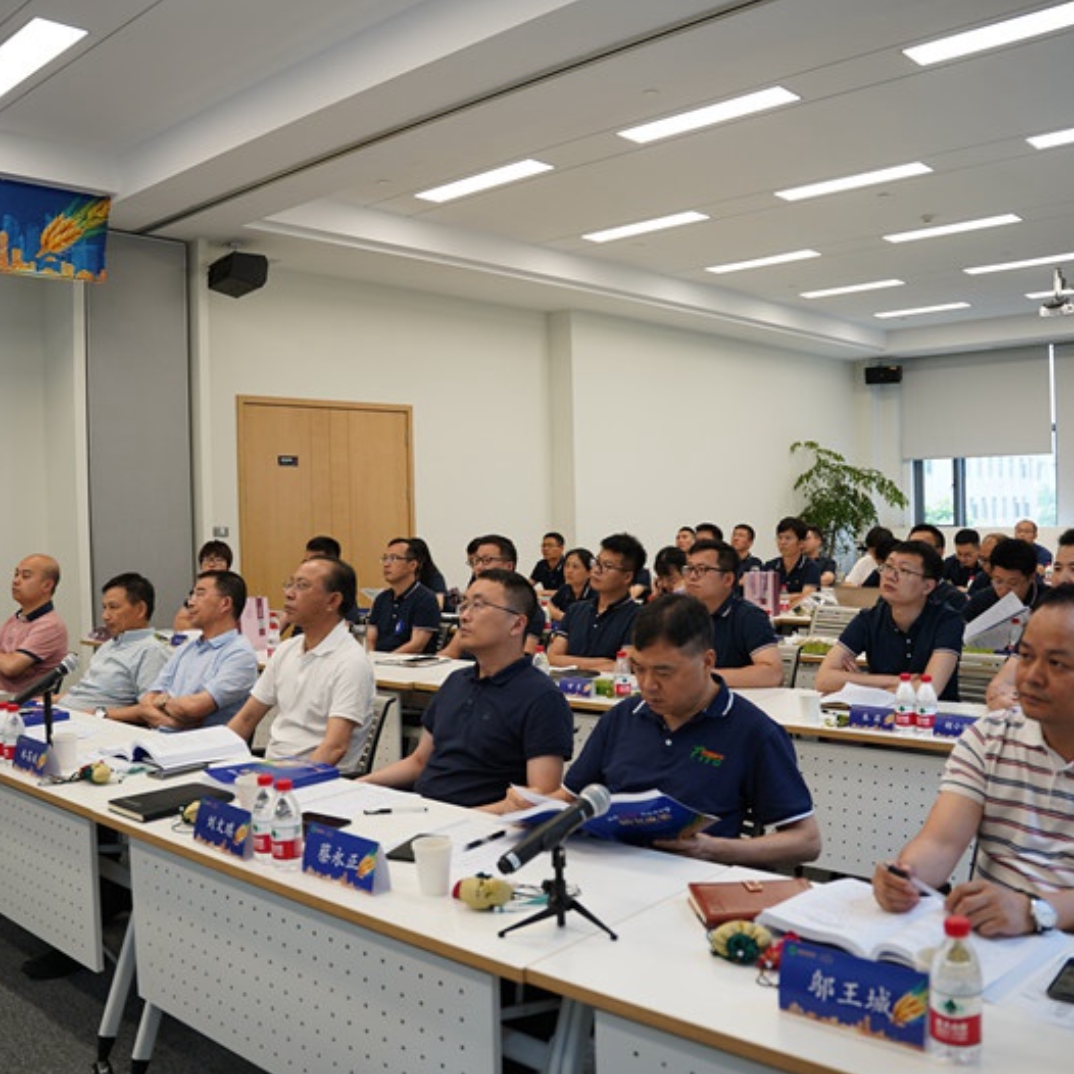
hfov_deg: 52.5
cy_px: 540
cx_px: 494
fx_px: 1088
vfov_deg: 52.5
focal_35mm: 31
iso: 125
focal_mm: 24
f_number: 2.8
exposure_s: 1/30
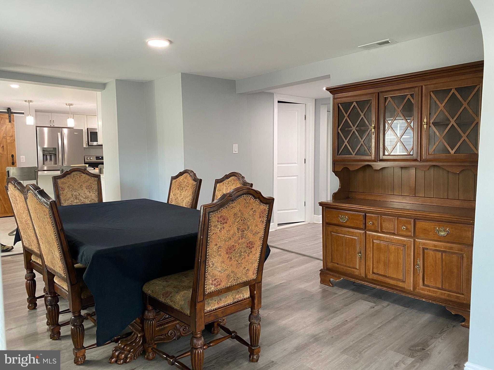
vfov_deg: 53.1
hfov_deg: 67.3
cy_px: 185
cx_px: 247
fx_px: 371
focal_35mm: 26
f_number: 1.8
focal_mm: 4.25
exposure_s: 1/60
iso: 200
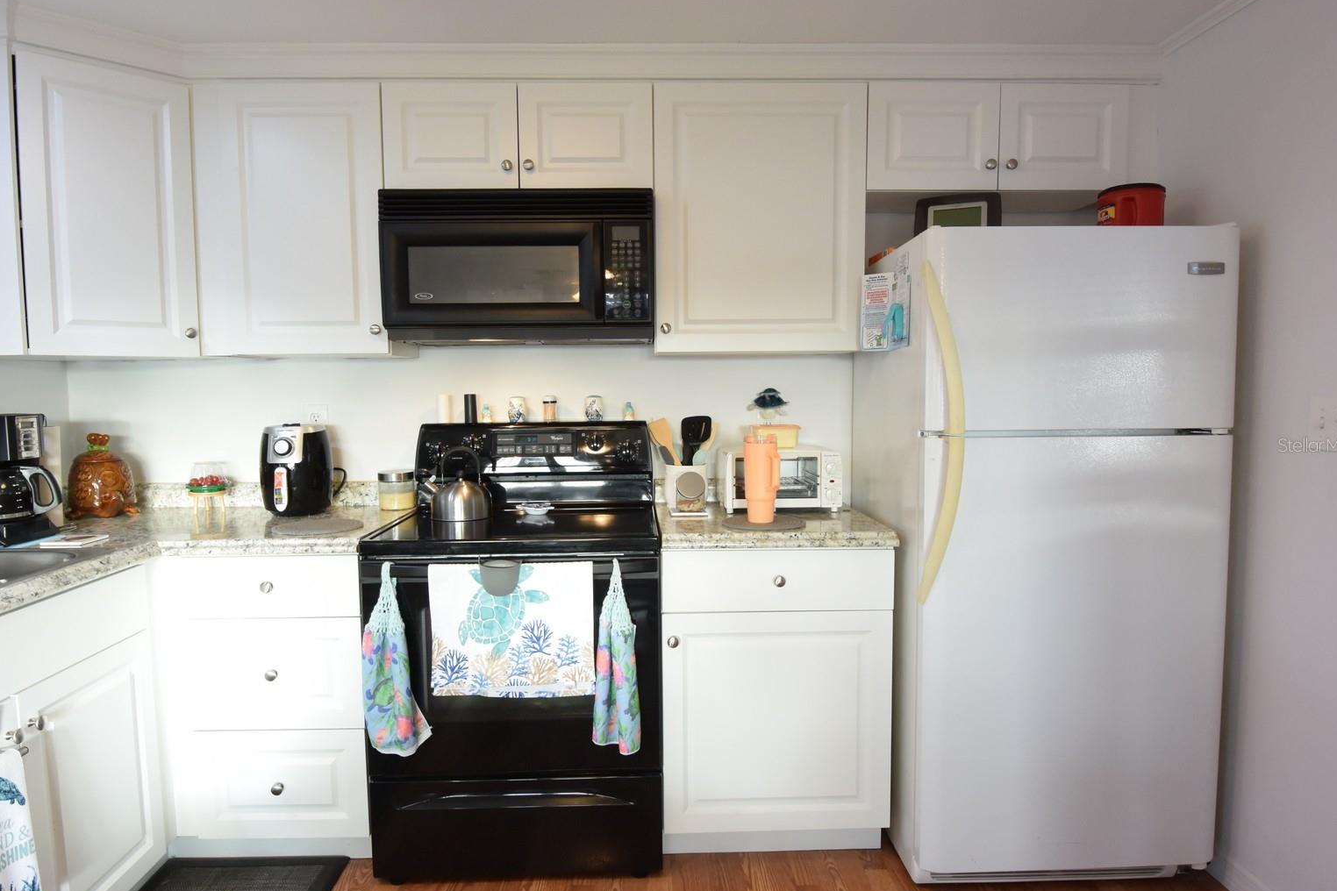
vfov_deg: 59.5
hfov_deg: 81.2
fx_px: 780
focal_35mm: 21
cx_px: 659
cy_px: 445
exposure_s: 1/80
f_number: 3.8
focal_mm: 7.5
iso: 800
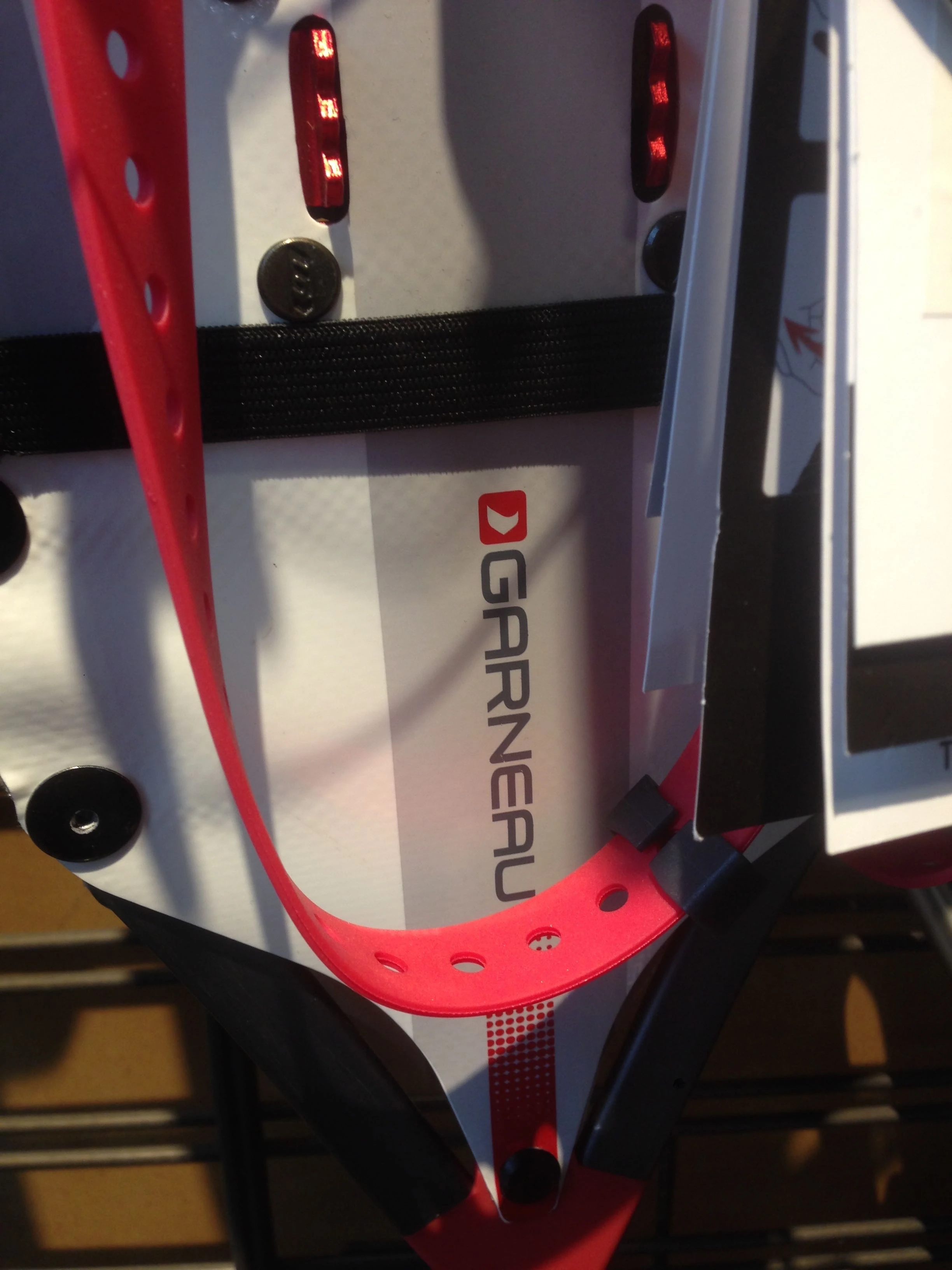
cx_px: 476
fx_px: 1210
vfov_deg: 55.4
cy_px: 635
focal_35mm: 33
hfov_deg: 42.9
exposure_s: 1/20
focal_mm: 4.12
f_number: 2.4
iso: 50
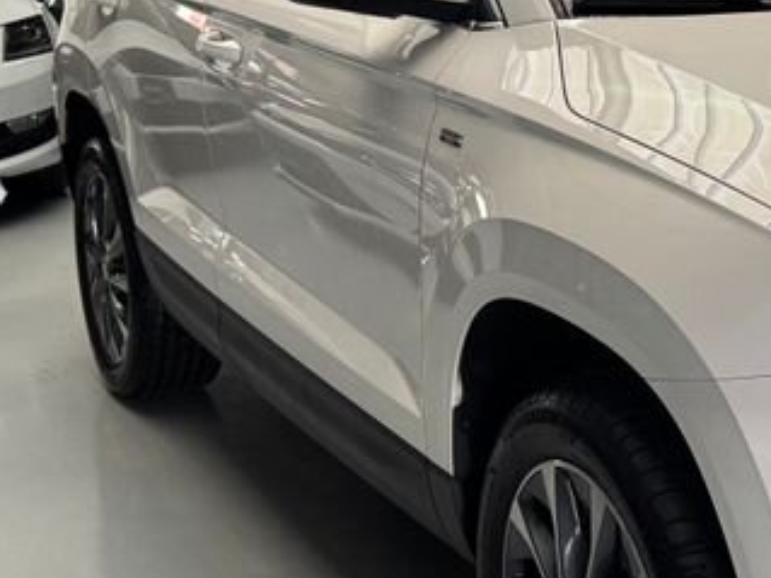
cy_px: 225
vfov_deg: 19.1
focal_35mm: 77
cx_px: 802
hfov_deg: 24.0
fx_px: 1714
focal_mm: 6.76
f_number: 1.78
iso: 200
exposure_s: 1/84
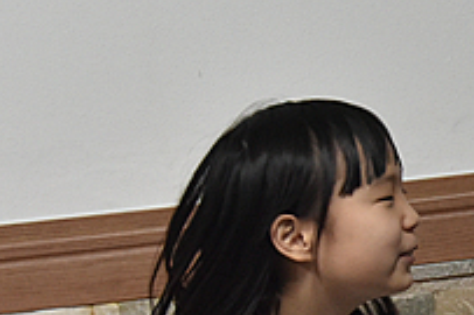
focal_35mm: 189
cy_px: 290
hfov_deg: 10.5
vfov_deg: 7.2
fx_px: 2486
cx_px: 712
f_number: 5.6
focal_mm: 48
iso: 3600
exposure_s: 1/125
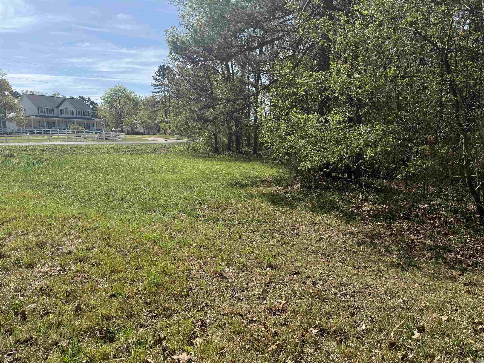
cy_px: 182
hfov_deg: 71.6
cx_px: 242
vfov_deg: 56.8
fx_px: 336
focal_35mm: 24
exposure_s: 1/4167
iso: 100
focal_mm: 6.76
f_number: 1.78
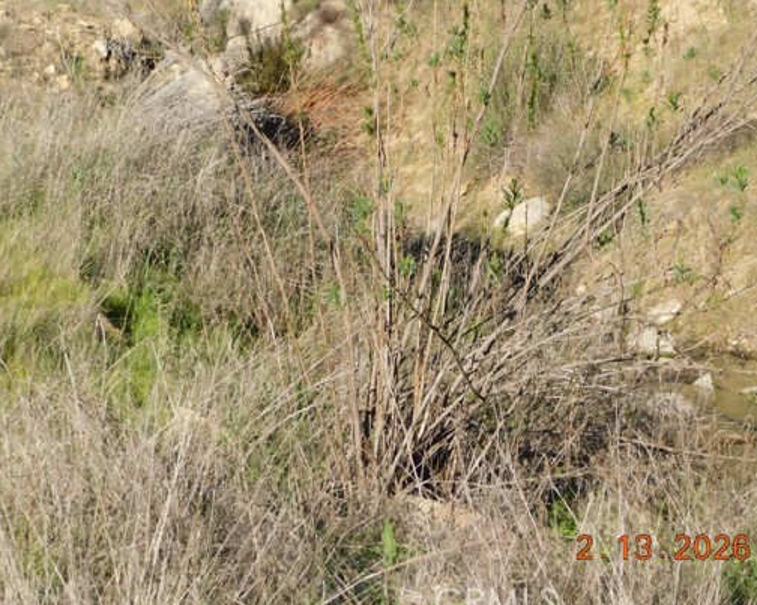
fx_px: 3718
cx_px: 467
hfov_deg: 11.6
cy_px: 263
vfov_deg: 9.3
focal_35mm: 166
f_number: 5
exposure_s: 1/400
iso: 125
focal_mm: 23.7
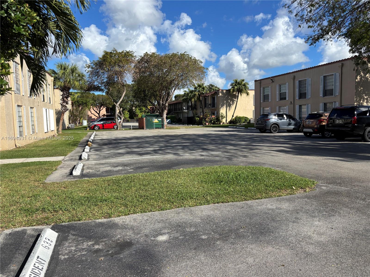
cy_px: 138
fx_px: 278
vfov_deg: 53.1
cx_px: 185
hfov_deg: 67.3
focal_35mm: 26
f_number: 1.6
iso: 50
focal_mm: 5.96
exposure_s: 1/3650
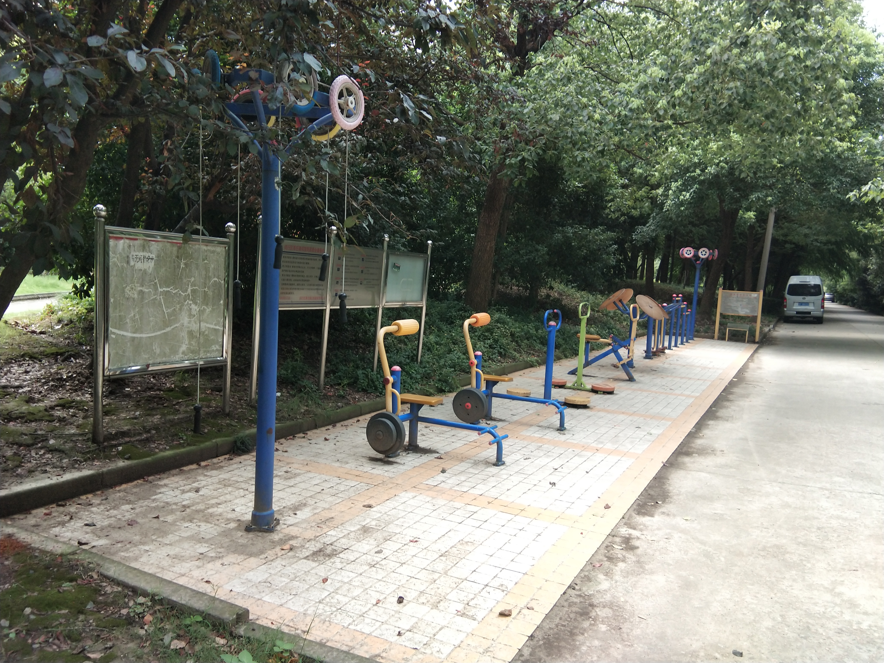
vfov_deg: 45.4
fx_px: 792
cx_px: 442
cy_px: 332
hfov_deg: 58.4
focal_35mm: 31
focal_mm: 3.69
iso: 50
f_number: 2.2
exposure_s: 1/111
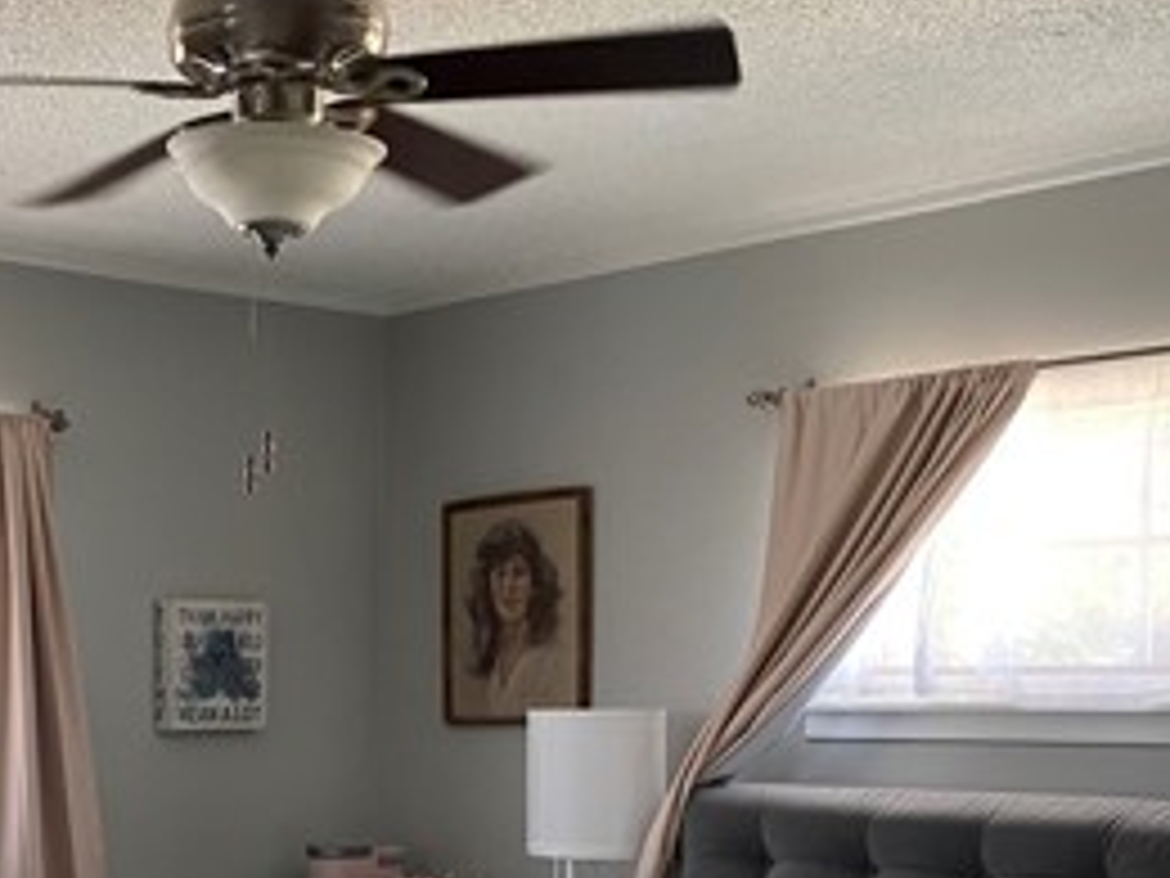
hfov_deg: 28.9
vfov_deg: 22.5
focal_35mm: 64
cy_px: 752
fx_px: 2163
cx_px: 90
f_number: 1.8
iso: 125
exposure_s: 1/63
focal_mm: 4.25
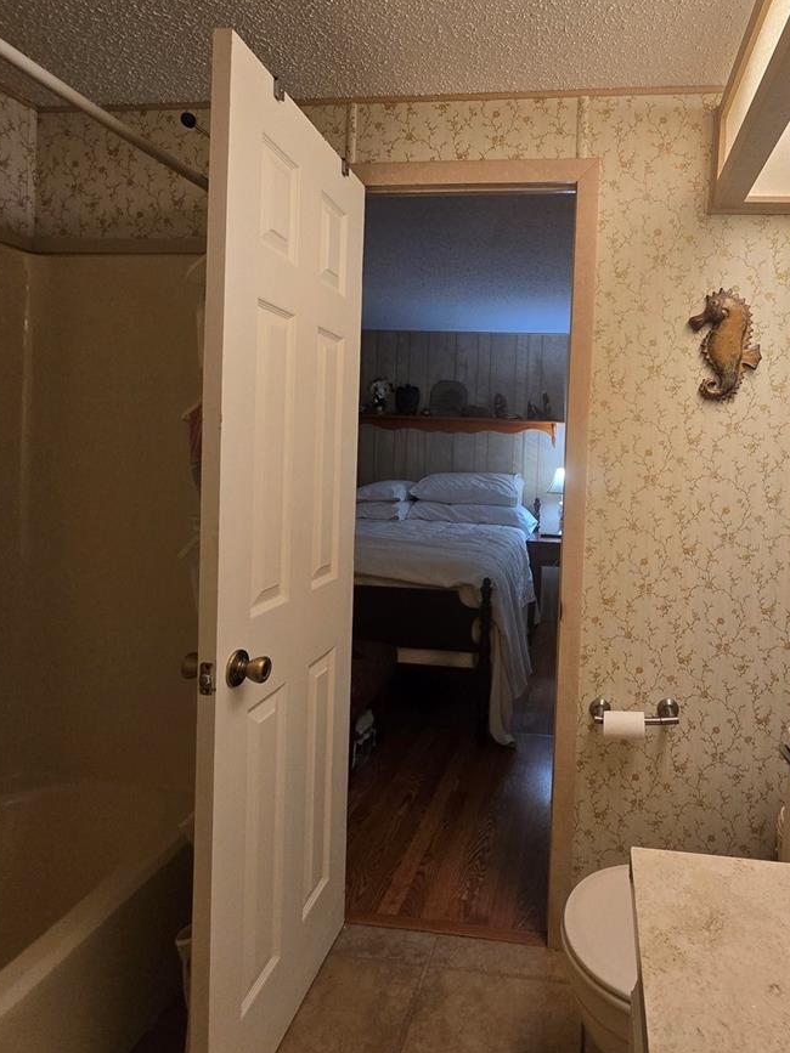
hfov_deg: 69.4
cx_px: 530
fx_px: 548
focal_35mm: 18
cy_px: 471
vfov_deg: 87.5
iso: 125
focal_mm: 2.2
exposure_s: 1/60
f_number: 2.2
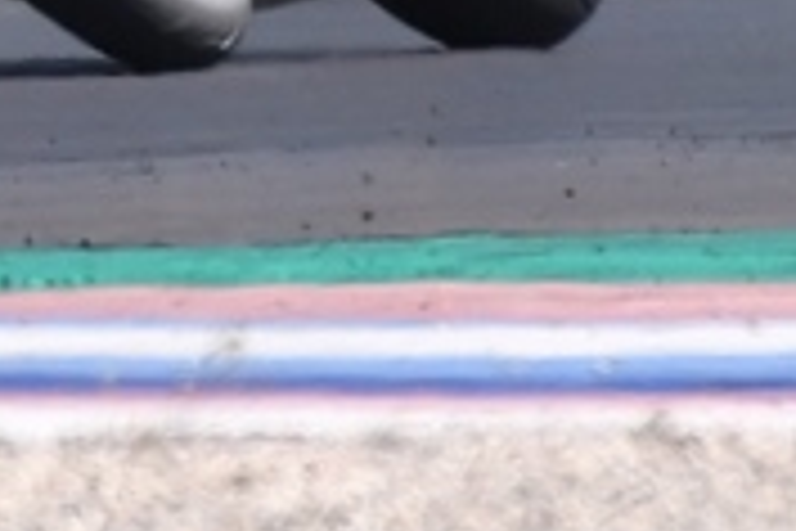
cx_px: -229
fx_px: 128058
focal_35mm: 5792
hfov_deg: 0.4
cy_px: -565
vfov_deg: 0.2
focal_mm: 500
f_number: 10
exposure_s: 1/1600
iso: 500
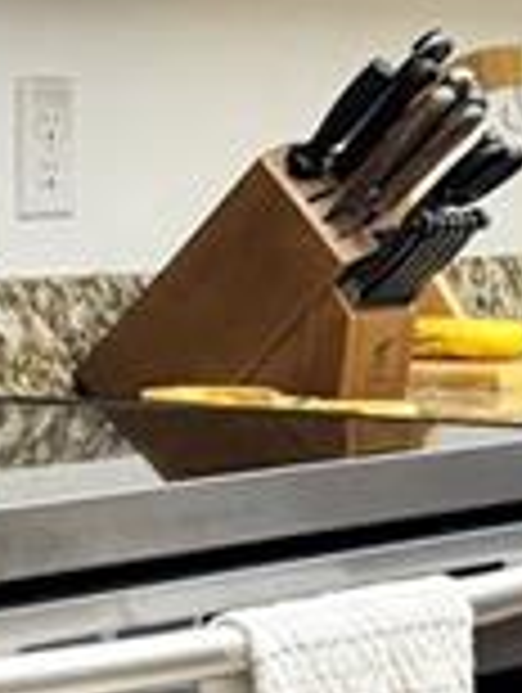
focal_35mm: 202
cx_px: 522
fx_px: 4050
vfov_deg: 9.8
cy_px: 212
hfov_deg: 7.3
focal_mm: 5.96
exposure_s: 1/60
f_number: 1.6
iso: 125
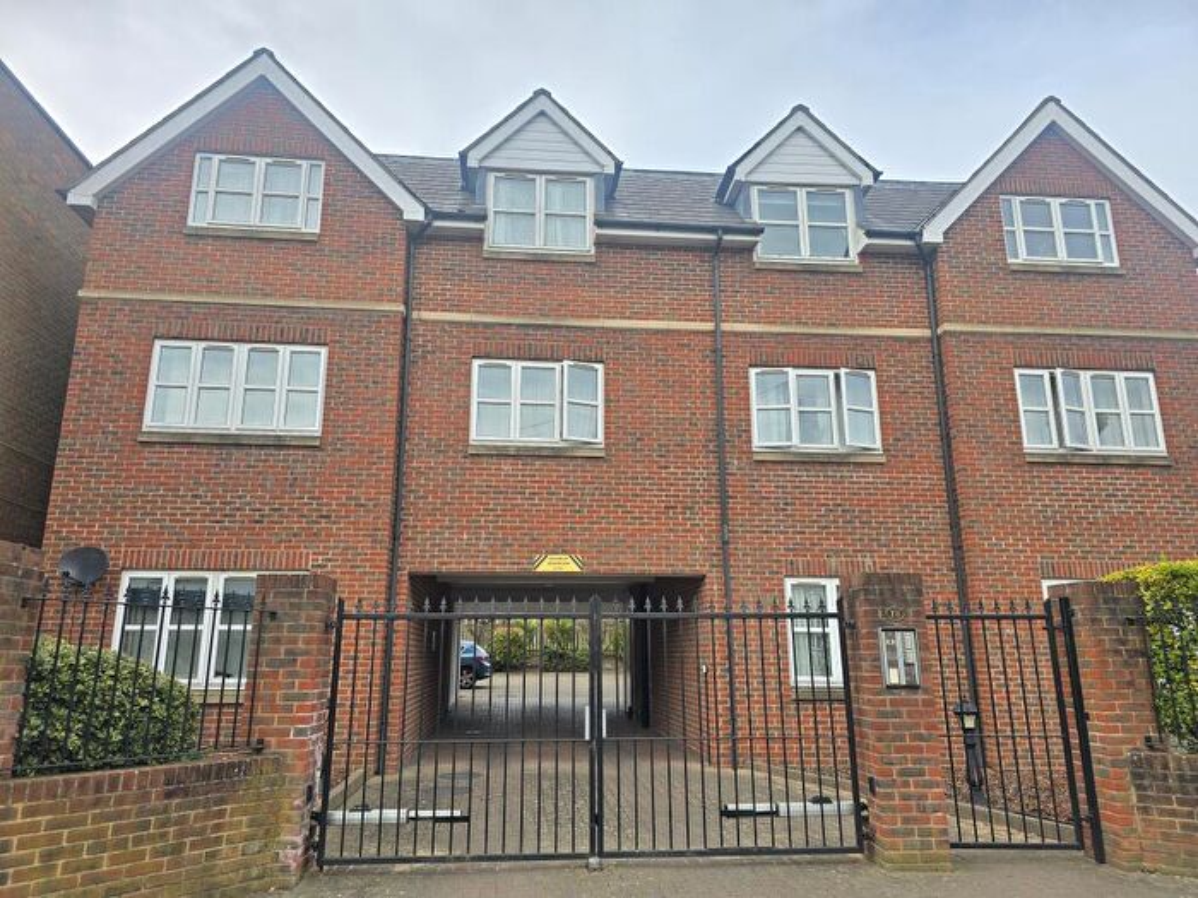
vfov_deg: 58.9
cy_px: 449
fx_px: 796
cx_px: 599
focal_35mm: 23
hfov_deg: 73.9
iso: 12
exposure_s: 1/325
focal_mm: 6.3
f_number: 1.7
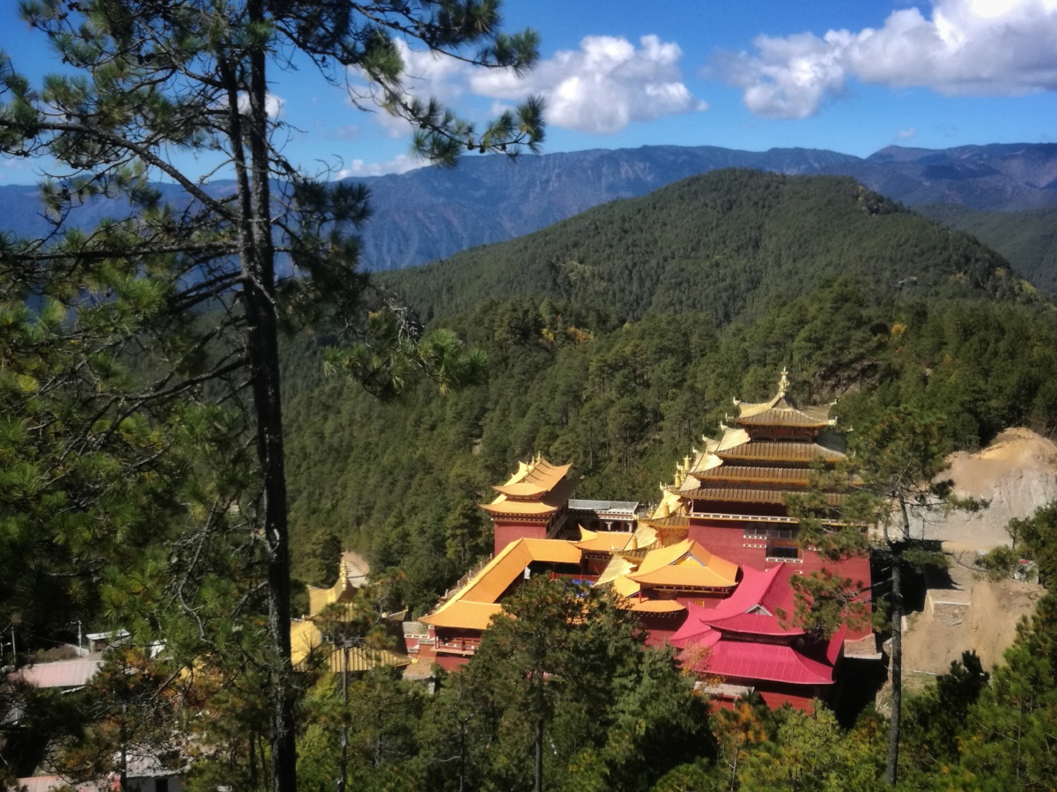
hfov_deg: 43.9
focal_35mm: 43
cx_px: 528
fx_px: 1313
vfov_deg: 33.6
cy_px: 396
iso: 50
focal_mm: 4.04
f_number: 2
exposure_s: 1/1058
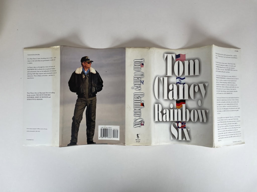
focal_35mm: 26
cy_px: 96
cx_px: 128
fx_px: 193
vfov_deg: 53.1
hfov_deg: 67.3
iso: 32
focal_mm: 4.2
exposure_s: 1/144
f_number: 1.6
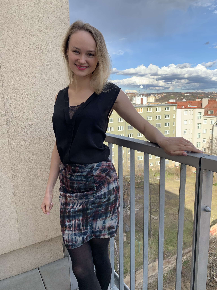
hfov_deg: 53.1
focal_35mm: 26
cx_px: 108
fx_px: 217
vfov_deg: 67.3
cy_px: 145
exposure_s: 1/849
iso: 25
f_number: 1.8
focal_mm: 4.25
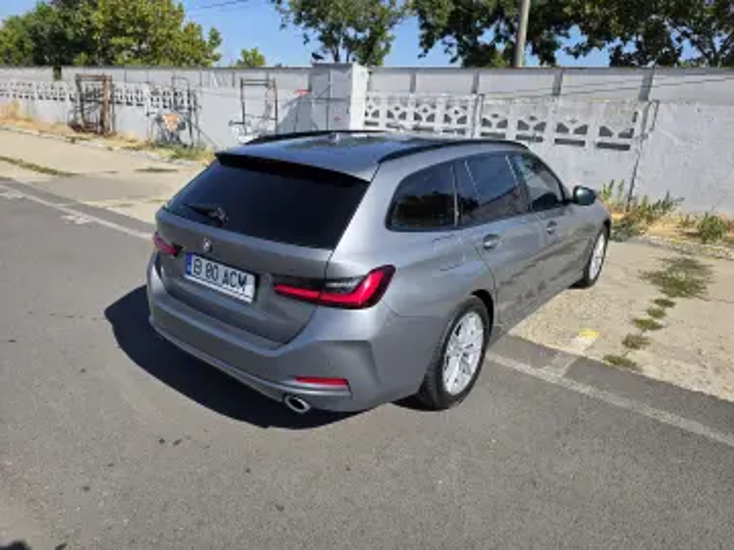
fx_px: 488
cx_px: 367
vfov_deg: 58.9
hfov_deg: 73.9
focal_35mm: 23
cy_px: 275
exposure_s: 1/5153
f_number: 1.7
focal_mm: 6.3
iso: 80
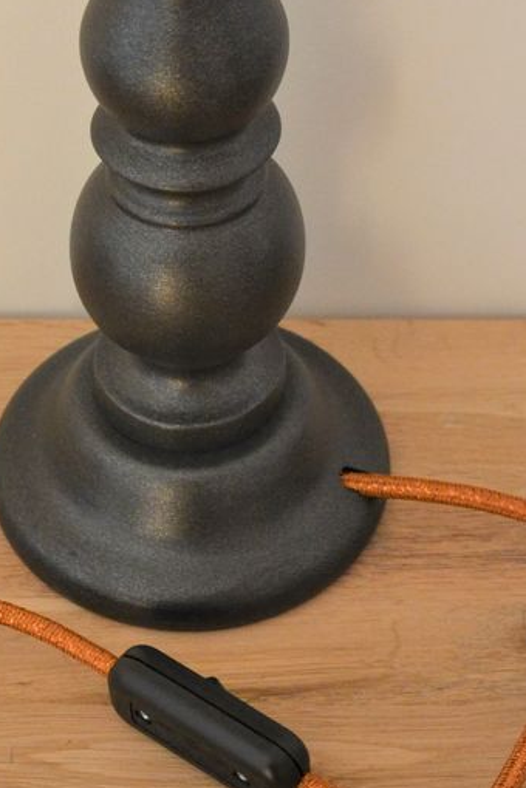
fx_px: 1826
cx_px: 282
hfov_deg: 16.4
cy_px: 307
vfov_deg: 24.3
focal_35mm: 83
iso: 900
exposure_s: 1/60
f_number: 3.8
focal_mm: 21
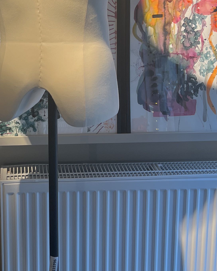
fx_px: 602
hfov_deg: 20.2
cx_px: 50
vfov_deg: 25.3
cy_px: 97
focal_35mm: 75
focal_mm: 5.7
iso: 50
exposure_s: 1/121
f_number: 1.5
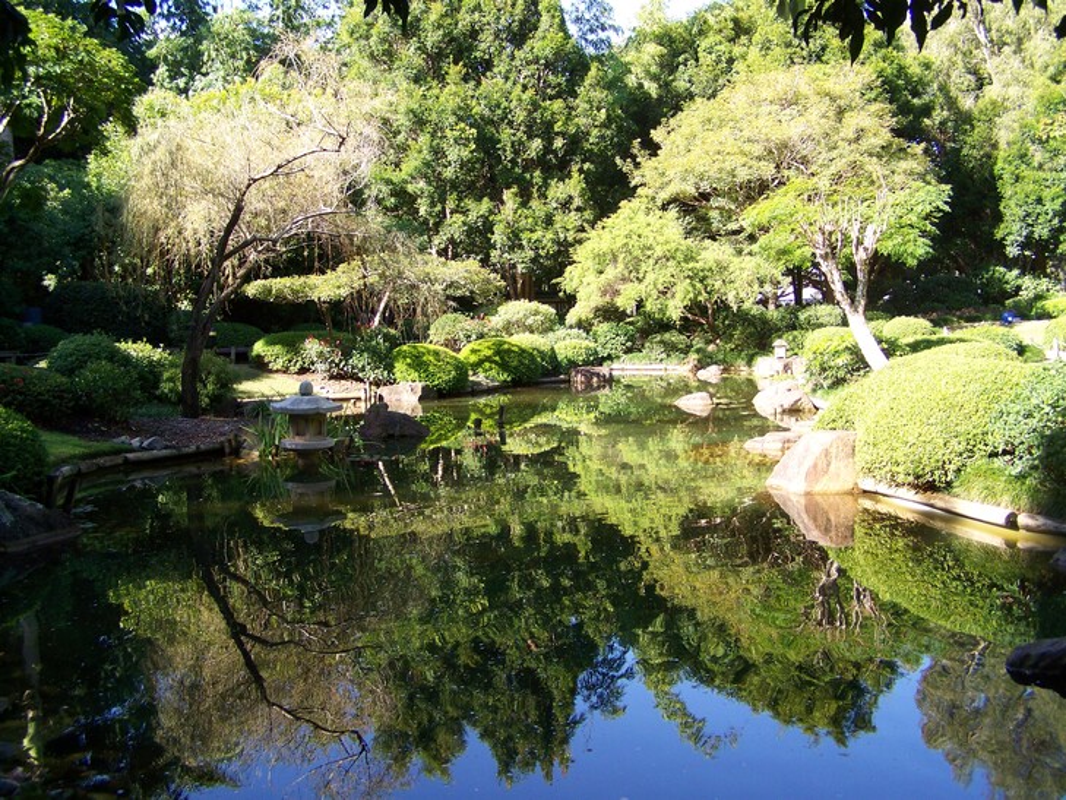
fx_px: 1170
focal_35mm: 38
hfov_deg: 49.0
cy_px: 400
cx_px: 533
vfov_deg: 37.7
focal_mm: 6.3
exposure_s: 1/125
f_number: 2.8
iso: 64
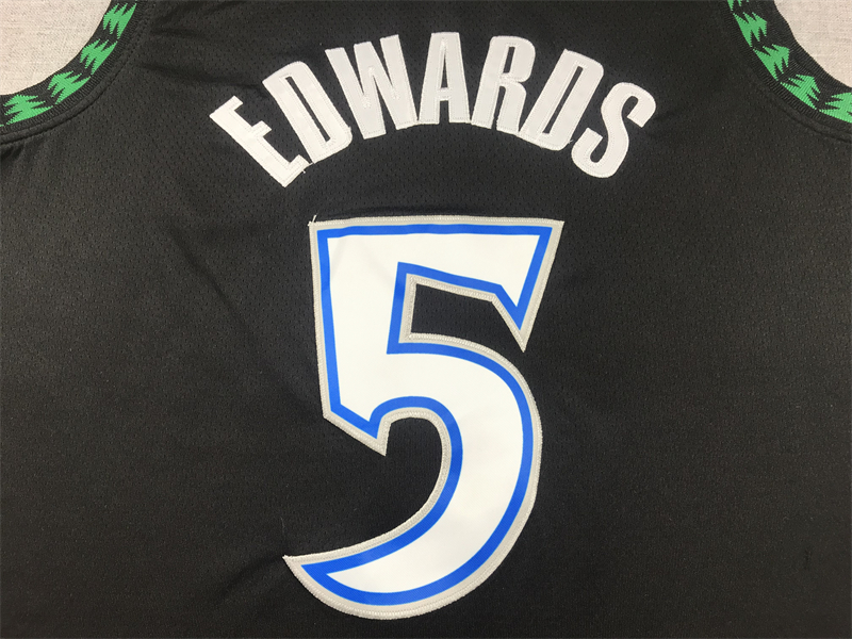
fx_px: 689
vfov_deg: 49.7
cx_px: 426
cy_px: 320
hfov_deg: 63.4
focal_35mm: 28
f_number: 1.8
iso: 32
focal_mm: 3.99
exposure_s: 1/100
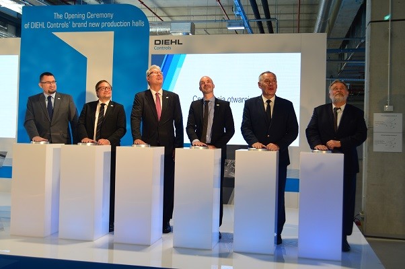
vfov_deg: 34.1
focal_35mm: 39
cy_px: 134
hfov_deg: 49.6
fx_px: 438
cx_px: 202
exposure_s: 1/40
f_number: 4.5
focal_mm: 26
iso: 200
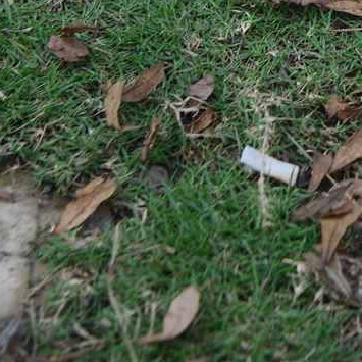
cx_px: 658
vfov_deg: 10.0
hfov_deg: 10.1
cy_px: -334
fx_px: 1929
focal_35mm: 163
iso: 100
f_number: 5.6
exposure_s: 1/320
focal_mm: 35
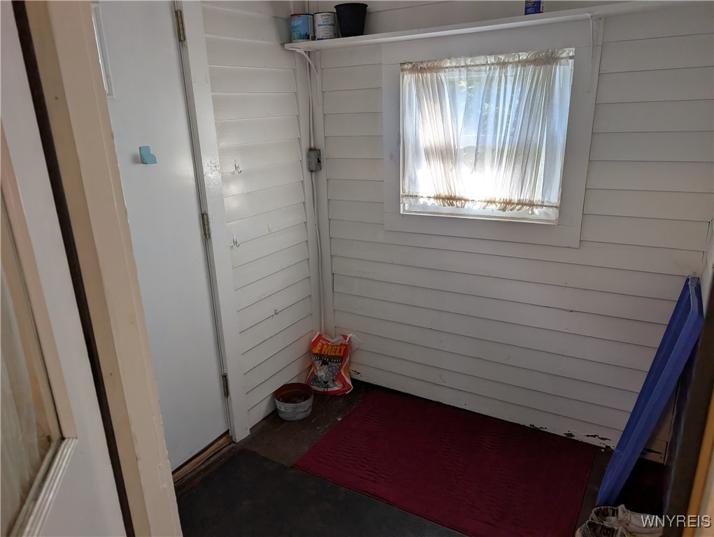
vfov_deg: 56.9
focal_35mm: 24
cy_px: 268
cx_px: 357
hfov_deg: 71.5
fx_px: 496
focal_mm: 6.9
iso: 77
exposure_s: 1/167
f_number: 1.68
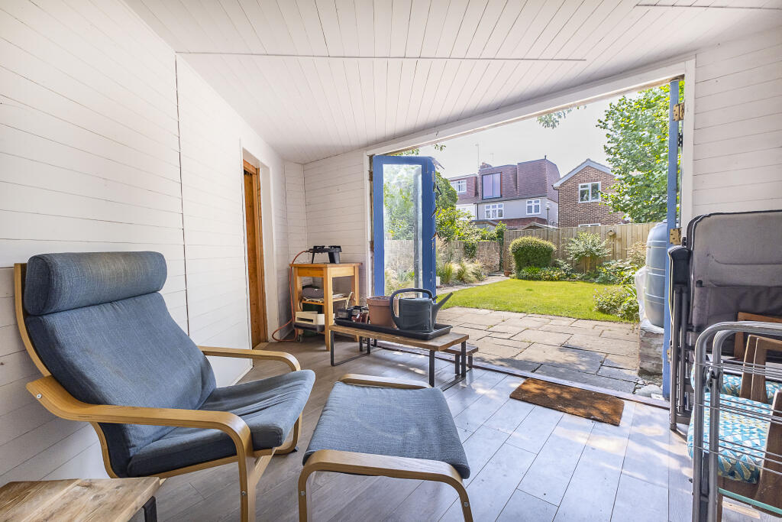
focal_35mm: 15
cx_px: 391
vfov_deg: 77.3
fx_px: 326
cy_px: 261
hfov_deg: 100.4
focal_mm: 10
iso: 400
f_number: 8
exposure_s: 1/170
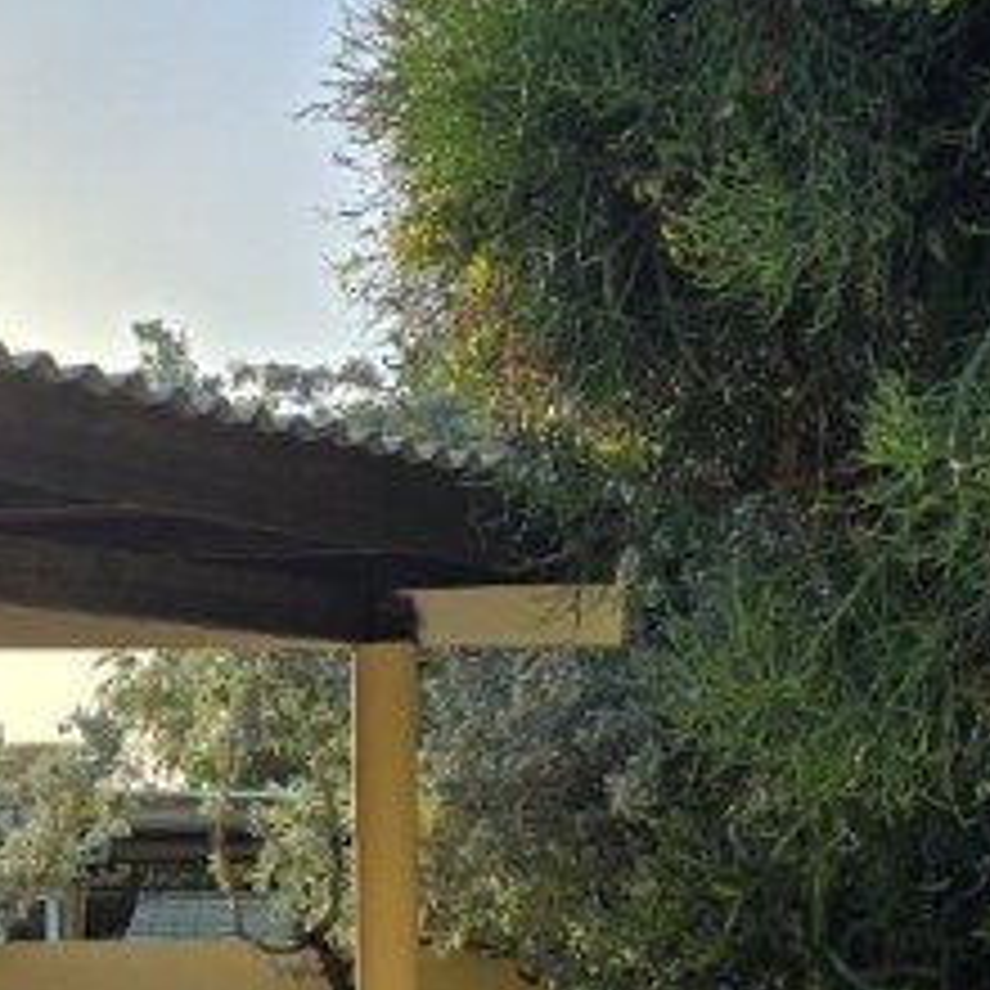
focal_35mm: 80
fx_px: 2589
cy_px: 909
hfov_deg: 20.4
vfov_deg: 21.1
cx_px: -178
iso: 12
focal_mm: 6.3
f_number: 1.7
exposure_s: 1/820
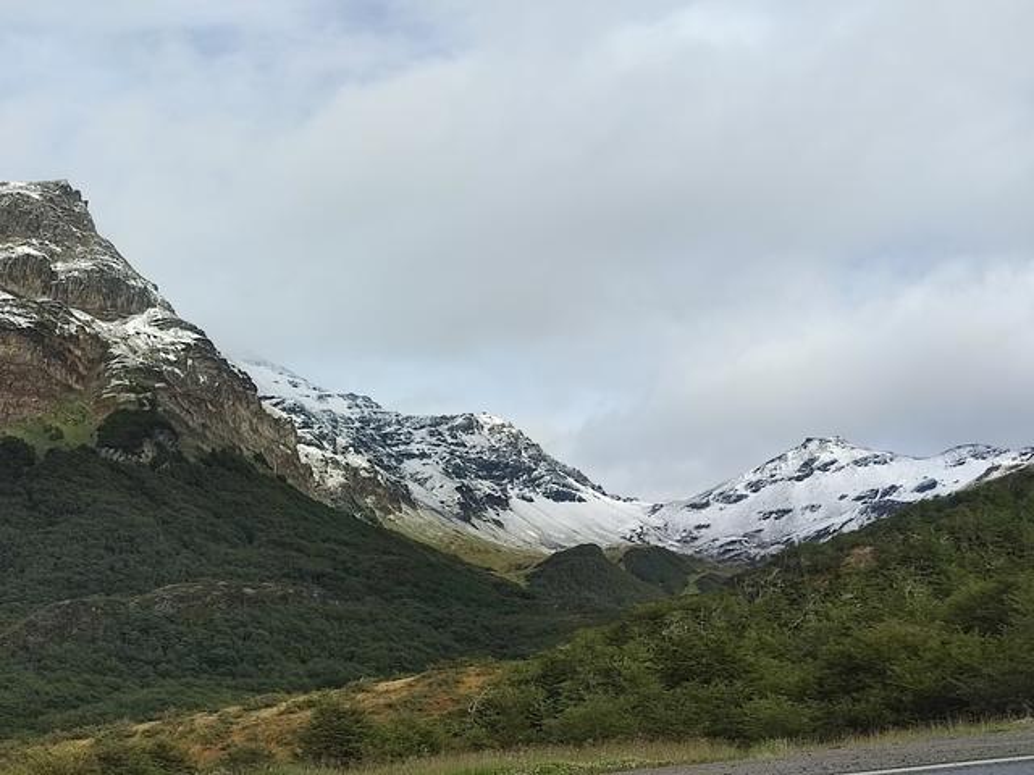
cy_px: 388
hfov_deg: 69.4
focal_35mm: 25
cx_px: 517
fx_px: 747
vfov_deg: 54.9
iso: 50
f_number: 1.9
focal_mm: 6.04
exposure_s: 1/443
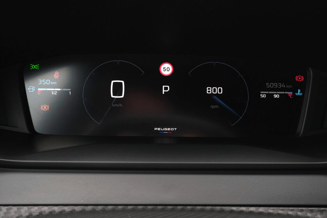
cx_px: 164
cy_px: 109
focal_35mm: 48
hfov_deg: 41.1
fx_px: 436
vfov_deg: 28.1
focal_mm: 32.3
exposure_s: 1/160
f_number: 9
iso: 2500
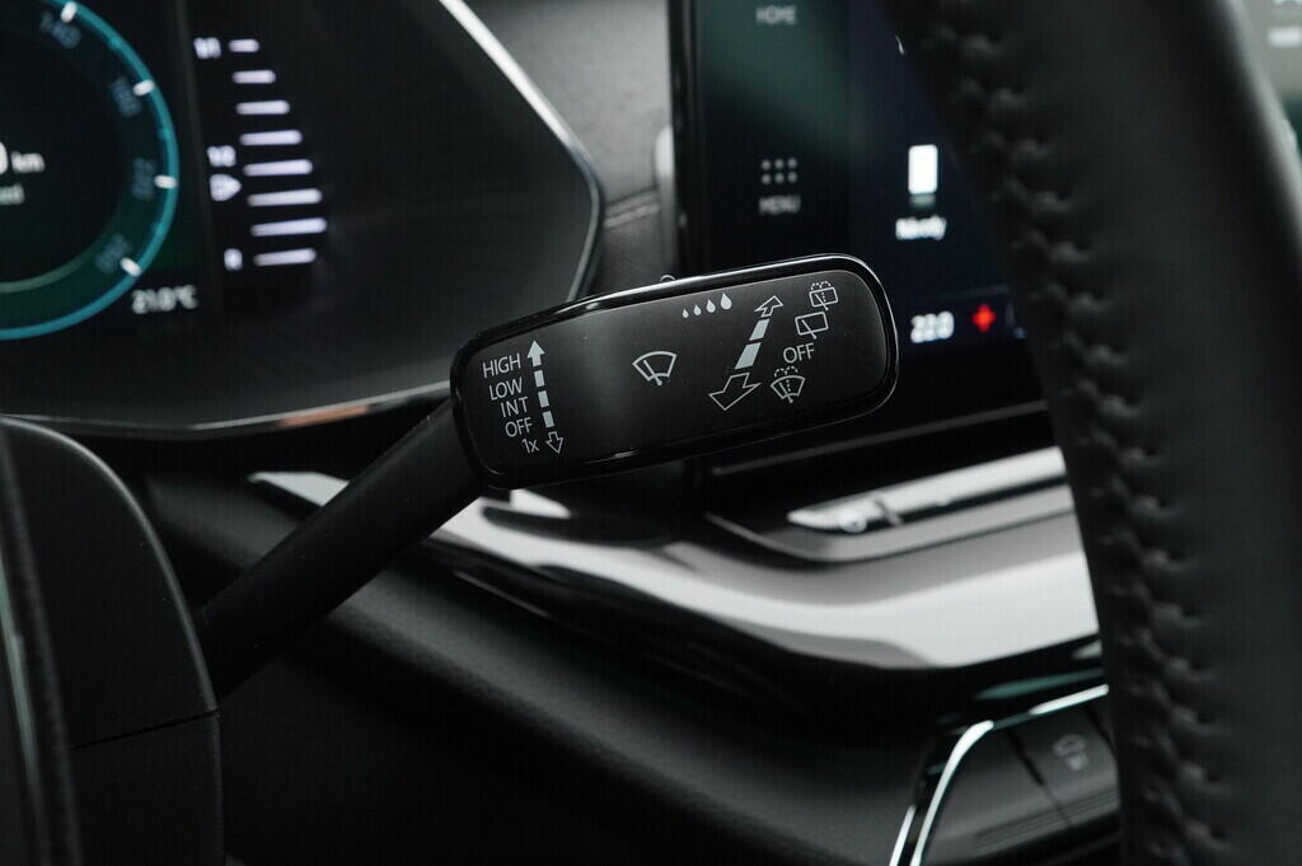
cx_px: 651
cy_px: 433
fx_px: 1301
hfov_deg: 53.2
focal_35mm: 36
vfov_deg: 36.8
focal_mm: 24
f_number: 5.6
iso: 2500
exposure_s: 1/160
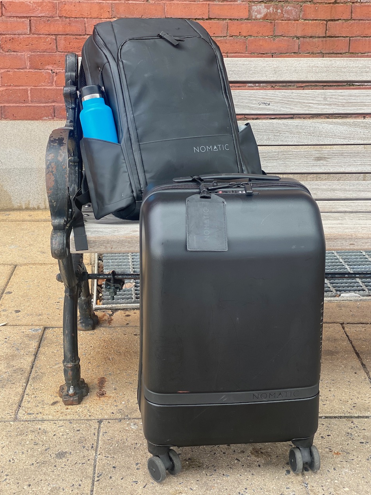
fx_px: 757
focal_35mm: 53
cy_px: 248
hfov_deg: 27.5
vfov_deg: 36.2
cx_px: 187
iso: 32
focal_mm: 6
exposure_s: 1/122
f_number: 2
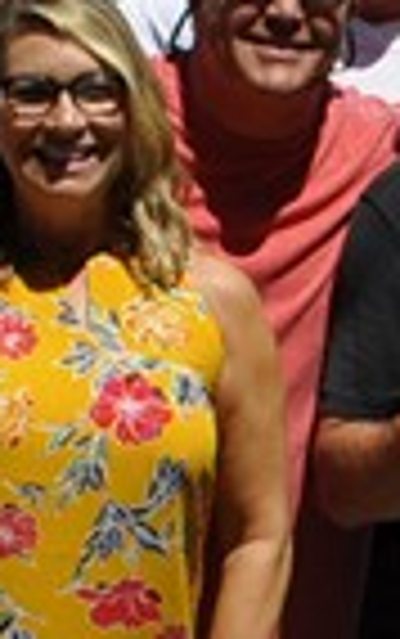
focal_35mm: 236
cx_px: 315
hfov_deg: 5.6
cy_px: 369
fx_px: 4108
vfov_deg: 8.9
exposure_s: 1/320
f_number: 9
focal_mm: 22
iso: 200
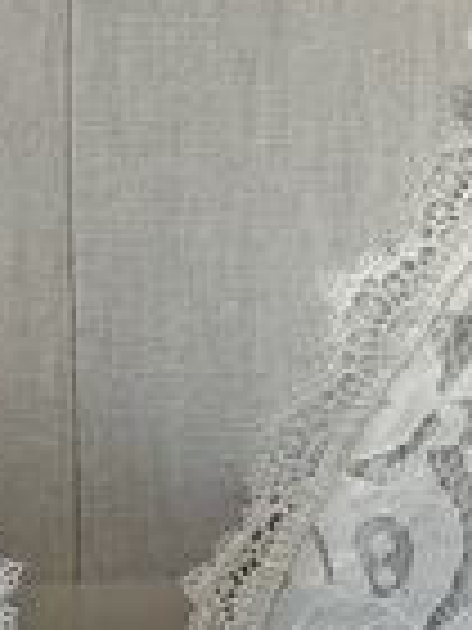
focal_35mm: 149
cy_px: 518
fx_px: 2709
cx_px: 130
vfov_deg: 13.2
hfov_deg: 9.9
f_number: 1.6
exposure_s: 1/117
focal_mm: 4.2
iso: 32
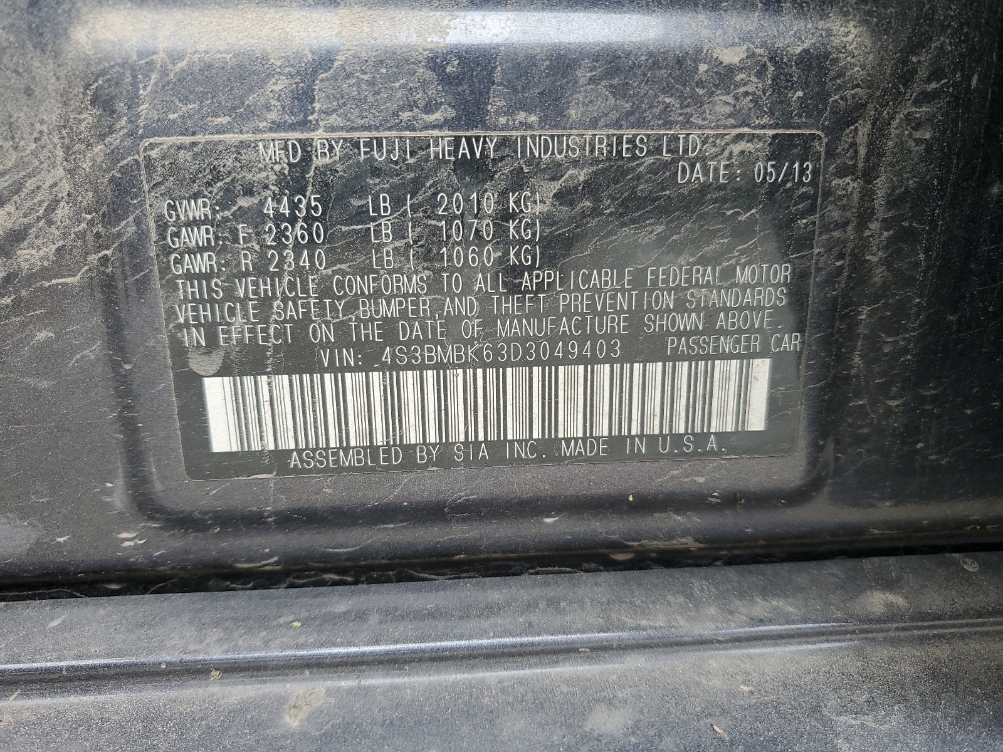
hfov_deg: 67.3
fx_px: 753
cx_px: 502
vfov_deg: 53.1
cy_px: 376
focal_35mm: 26
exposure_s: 1/120
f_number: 1.5
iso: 55
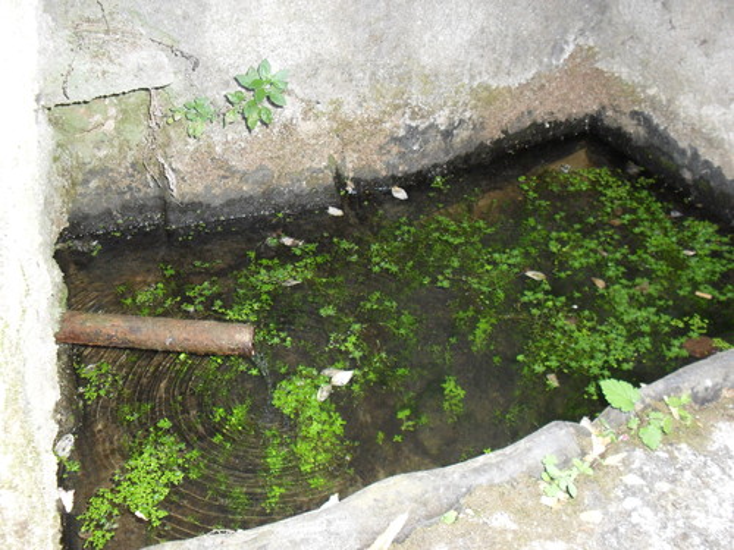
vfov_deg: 40.7
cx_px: 367
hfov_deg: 52.6
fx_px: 742
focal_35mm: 35
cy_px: 275
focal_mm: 6.3
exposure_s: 1/45
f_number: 3.2
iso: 200
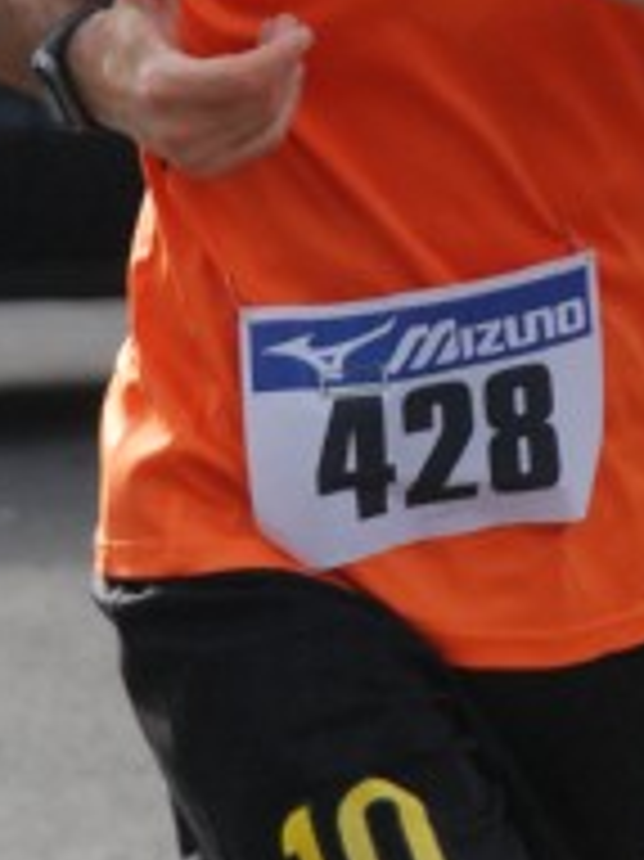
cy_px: 140
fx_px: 14118
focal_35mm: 569
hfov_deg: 2.6
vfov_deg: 3.5
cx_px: 520
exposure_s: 1/640
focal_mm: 125
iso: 1000
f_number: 5.6
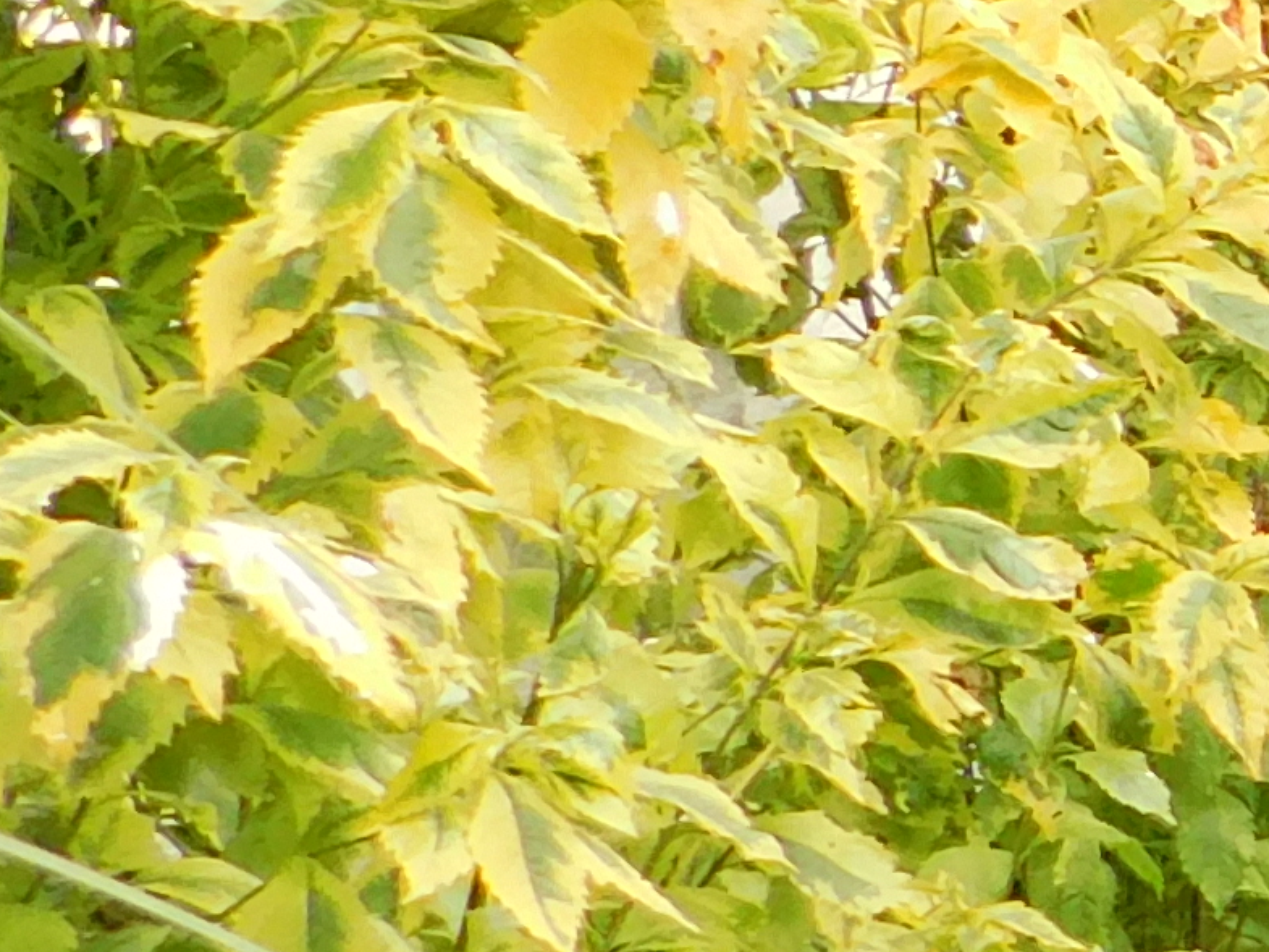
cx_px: 3642
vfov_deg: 11.0
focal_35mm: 135
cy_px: 238
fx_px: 4950
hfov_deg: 10.7
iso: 125
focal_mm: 4
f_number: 3
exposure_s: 1/200
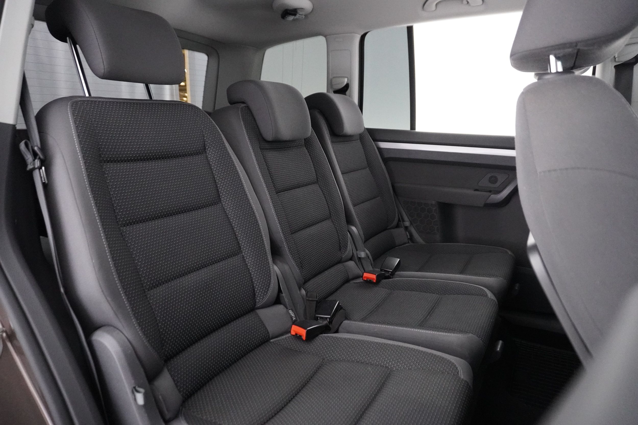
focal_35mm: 24
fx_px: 425
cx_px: 319
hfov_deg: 73.7
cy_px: 212
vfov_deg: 53.1
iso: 6400
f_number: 3.5
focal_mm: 16
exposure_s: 1/50
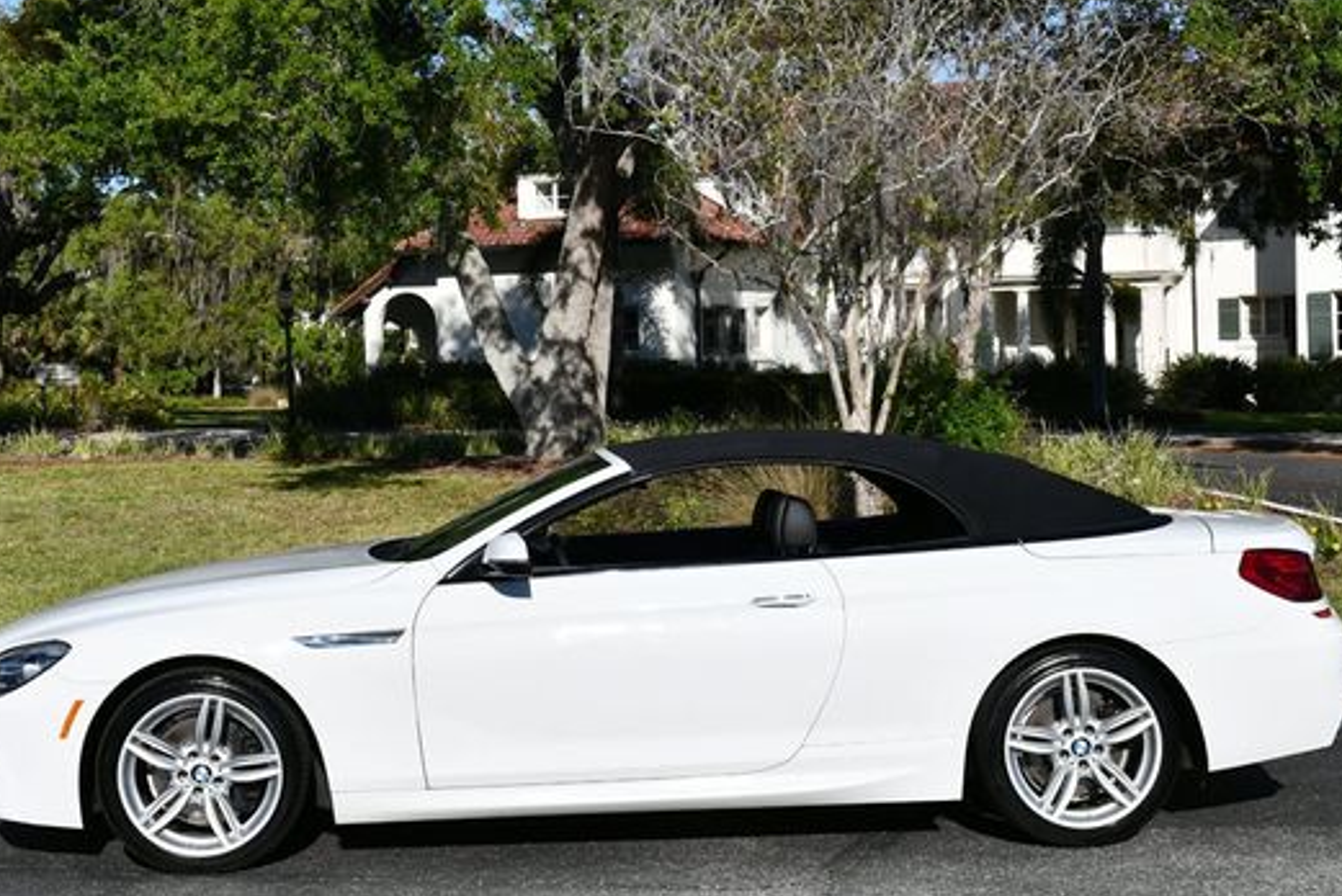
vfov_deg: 23.0
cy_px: 427
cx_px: 659
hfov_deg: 33.9
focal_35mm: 59
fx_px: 2201
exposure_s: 1/320
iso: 100
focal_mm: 24
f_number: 9
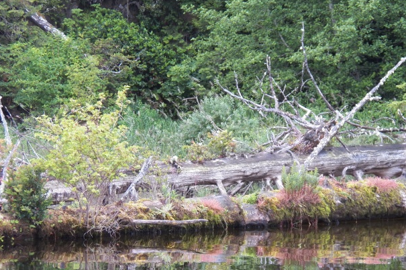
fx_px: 1567
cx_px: 238
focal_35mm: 139
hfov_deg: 14.8
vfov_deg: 9.9
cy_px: 172
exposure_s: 1/30
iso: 125
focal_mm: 17.1
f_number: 3.6
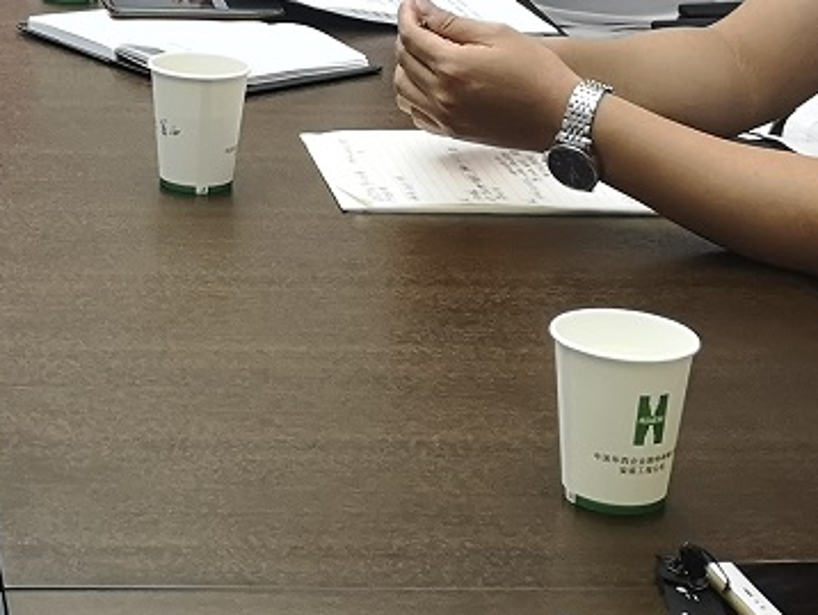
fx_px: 2672
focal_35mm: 113
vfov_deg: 12.8
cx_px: -103
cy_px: -141
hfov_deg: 16.8
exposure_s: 1/50
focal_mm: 5.58
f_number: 1.8
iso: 64
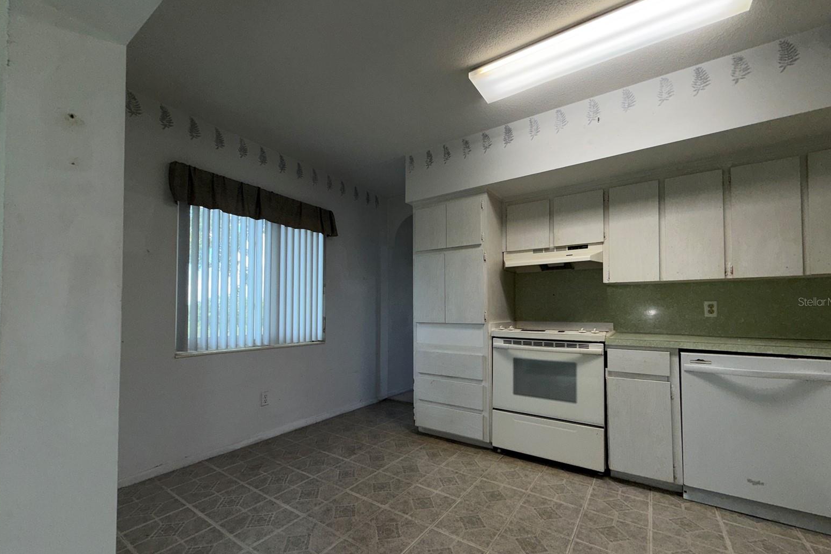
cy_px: 301
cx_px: 421
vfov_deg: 77.1
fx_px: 346
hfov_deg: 100.4
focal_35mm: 15
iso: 25
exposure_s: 1/120
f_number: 2.2
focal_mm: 2.22
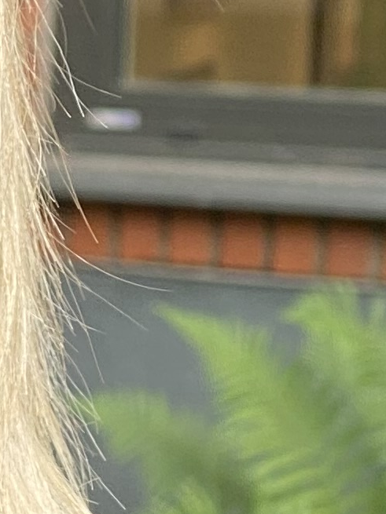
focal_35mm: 320
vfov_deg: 6.2
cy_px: 86
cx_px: -664
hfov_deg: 4.5
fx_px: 4759
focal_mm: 6
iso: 20
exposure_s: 1/147
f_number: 2
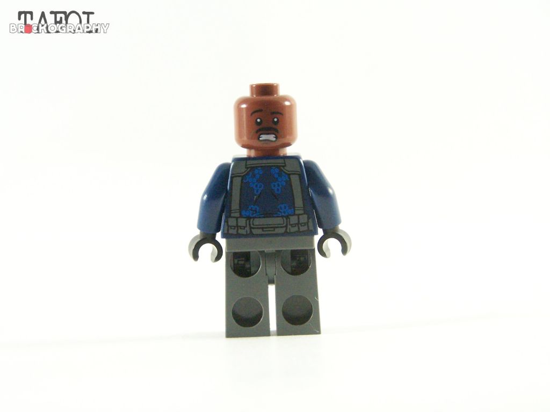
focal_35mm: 117
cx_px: 275
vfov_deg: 12.7
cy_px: 206
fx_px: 1859
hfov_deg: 16.8
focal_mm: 19.4
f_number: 3.6
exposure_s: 1/60
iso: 400
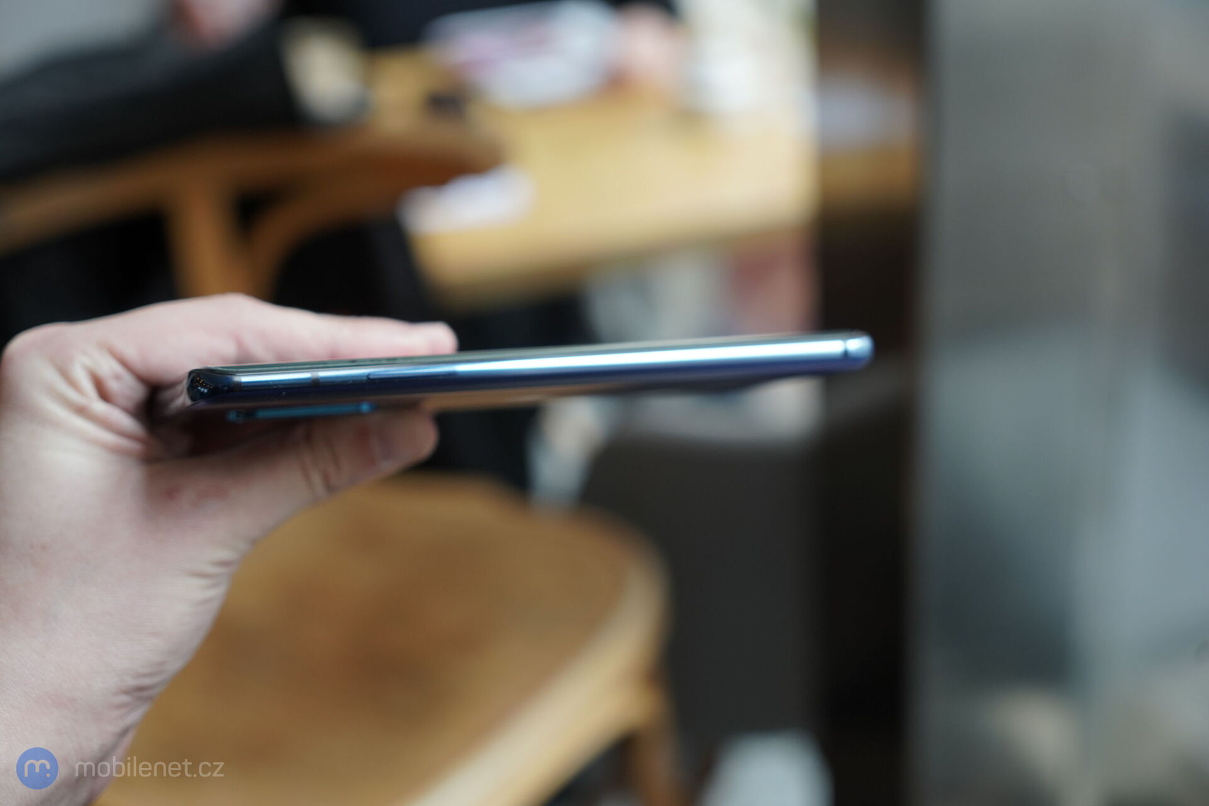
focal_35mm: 53
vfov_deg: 25.5
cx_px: 604
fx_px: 1780
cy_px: 403
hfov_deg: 37.5
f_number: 4
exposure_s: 1/200
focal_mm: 53
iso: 1000
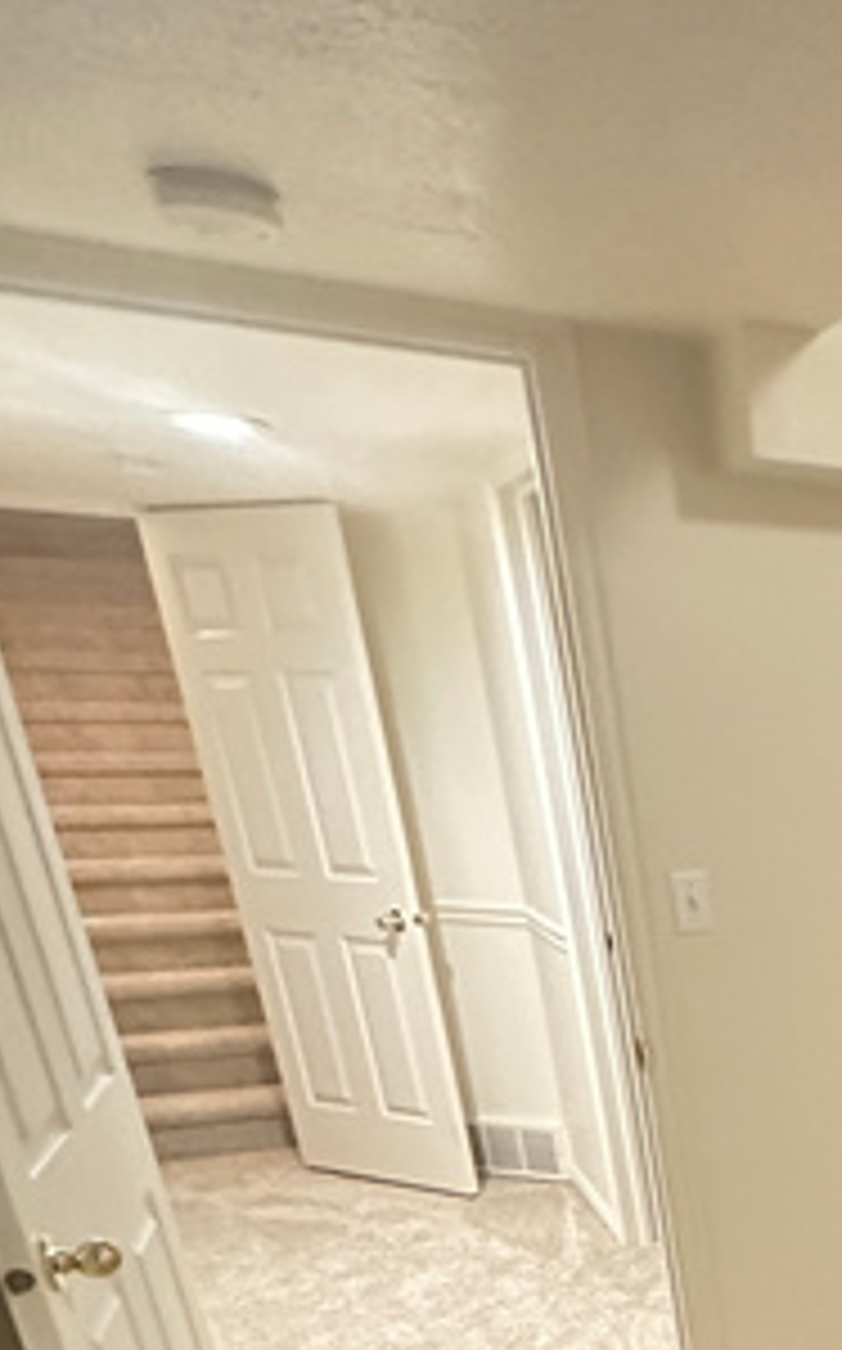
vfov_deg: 44.8
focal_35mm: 38
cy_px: 1310
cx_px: 1265
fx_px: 1398
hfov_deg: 25.3
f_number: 2.2
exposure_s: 1/40
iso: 800
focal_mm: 2.22
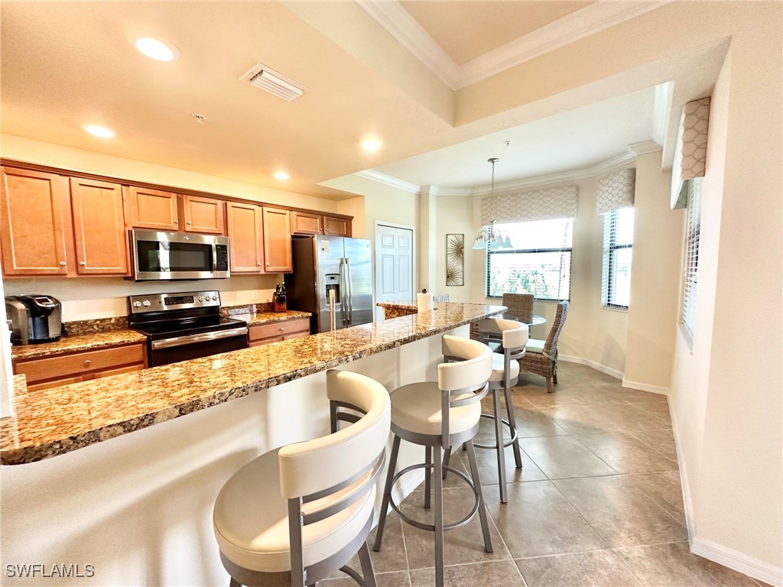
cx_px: 392
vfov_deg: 85.7
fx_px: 317
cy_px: 294
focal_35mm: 14
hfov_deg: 102.1
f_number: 2.2
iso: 250
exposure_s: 1/60
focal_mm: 2.22
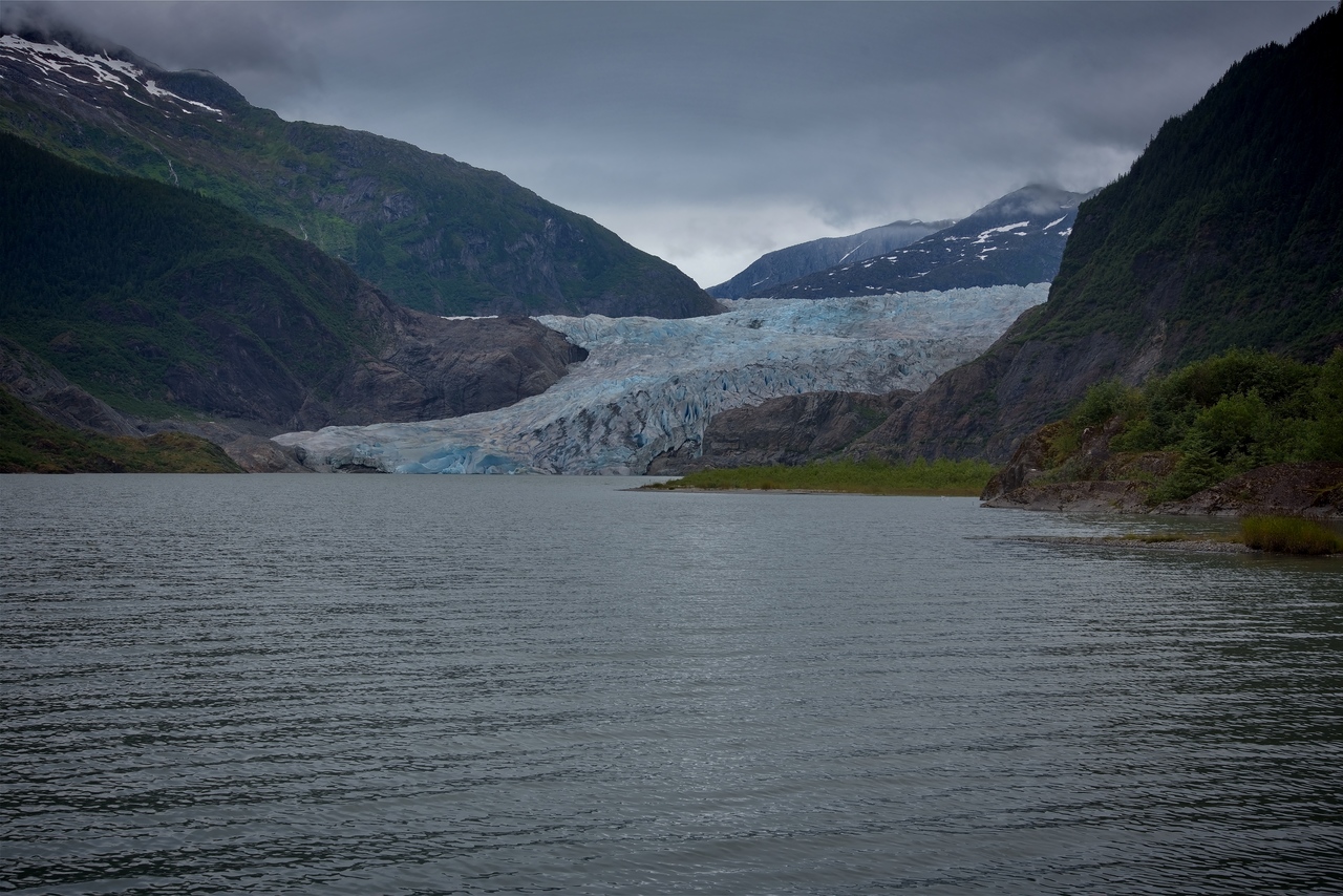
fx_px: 1940
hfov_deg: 38.2
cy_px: 448
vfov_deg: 26.0
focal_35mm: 52
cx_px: 672
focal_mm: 52
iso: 100
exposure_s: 1/320
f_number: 9
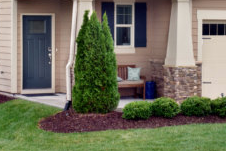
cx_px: 114
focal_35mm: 143
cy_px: -2
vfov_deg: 9.5
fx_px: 898
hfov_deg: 14.3
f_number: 11
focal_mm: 42
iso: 1000
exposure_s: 1/125
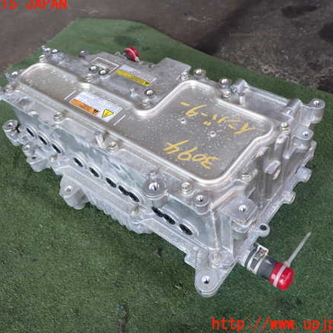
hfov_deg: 46.0
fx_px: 392
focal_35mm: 36
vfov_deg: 46.0
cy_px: 164
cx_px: 156
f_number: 2.3
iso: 160
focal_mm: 5.4
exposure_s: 1/125
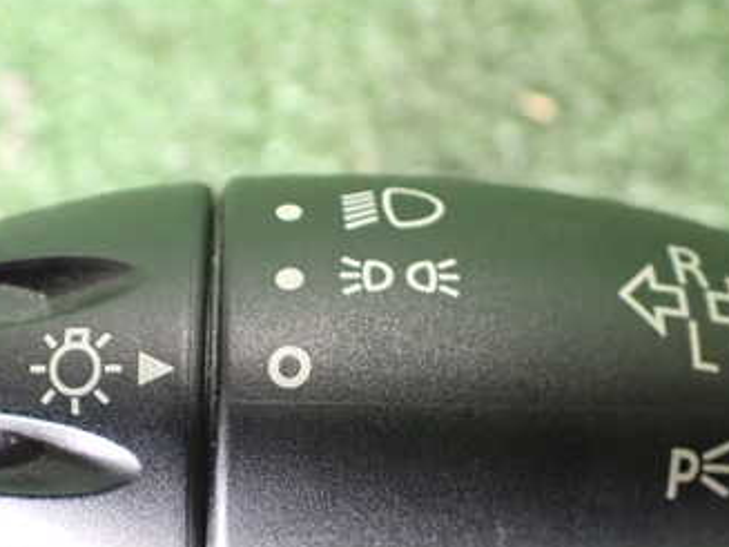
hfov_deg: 34.7
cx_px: 252
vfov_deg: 26.2
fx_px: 1158
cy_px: 404
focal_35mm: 55
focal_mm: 5.4
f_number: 2.3
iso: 1250
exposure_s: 1/30
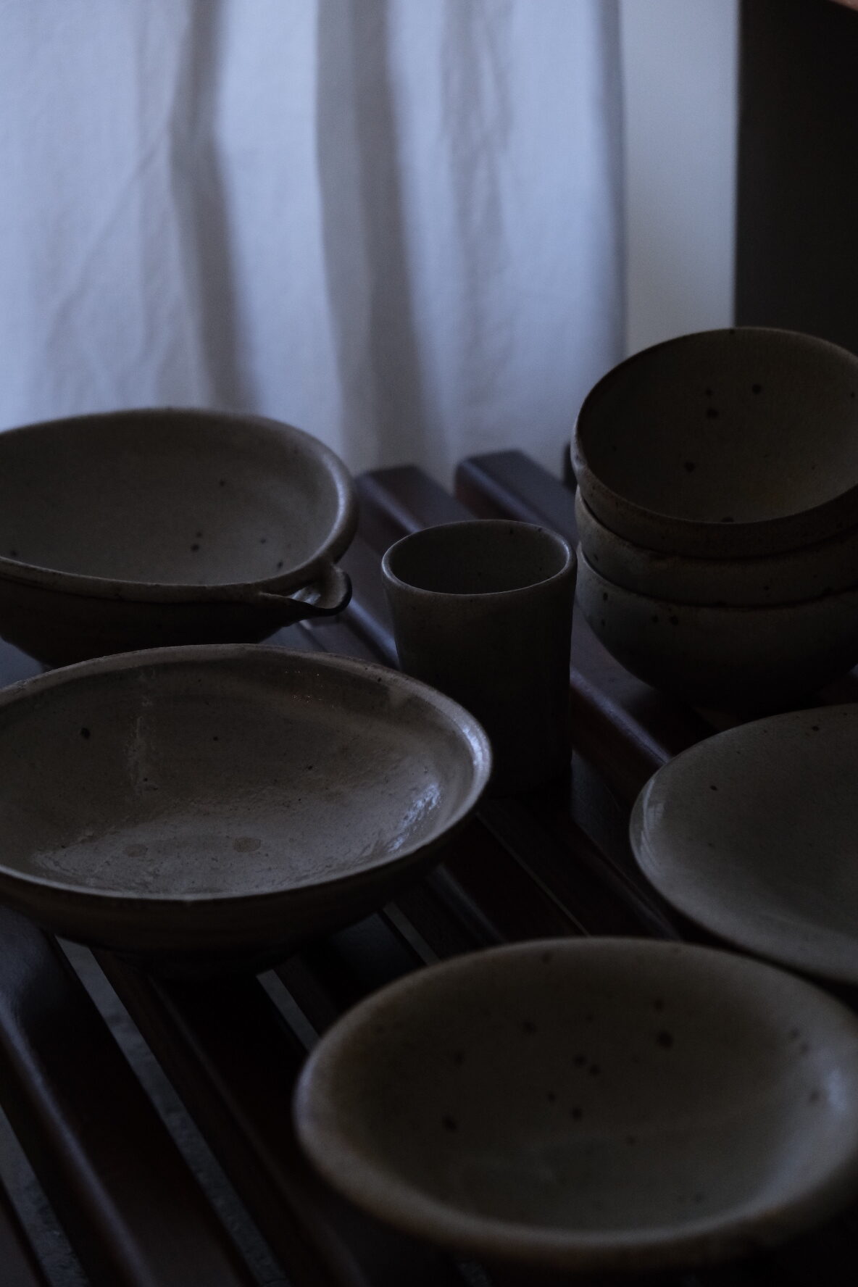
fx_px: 2967
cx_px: 429
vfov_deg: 24.5
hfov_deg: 16.5
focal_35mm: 83
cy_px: 644
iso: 2000
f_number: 4
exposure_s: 1/125
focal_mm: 55
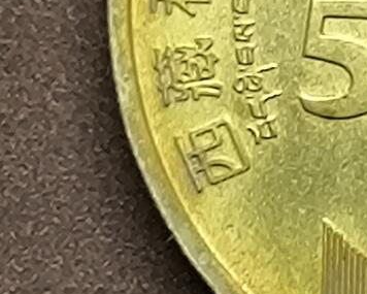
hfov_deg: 3.6
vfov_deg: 2.9
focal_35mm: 530
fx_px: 5758
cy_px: 25
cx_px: 474
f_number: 1.7
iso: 125
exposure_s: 1/100
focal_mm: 5.35
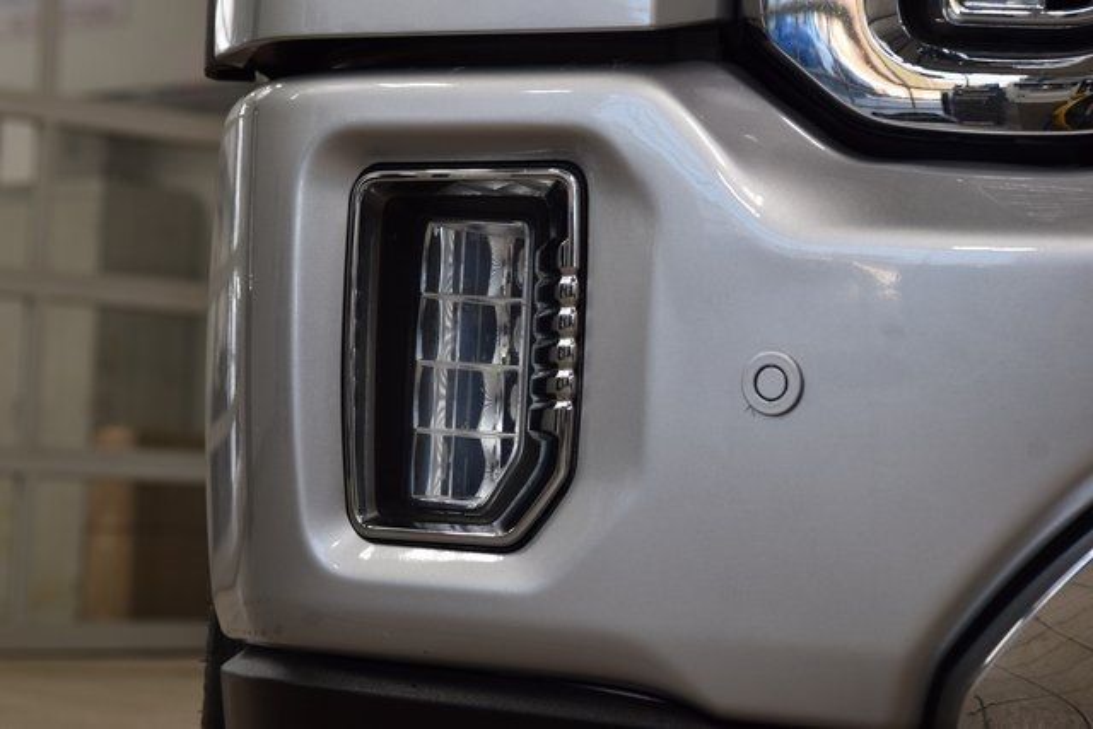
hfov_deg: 19.5
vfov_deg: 13.0
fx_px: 3188
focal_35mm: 105
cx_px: 546
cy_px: 364
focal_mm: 70
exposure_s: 1/30
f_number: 7.1
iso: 400
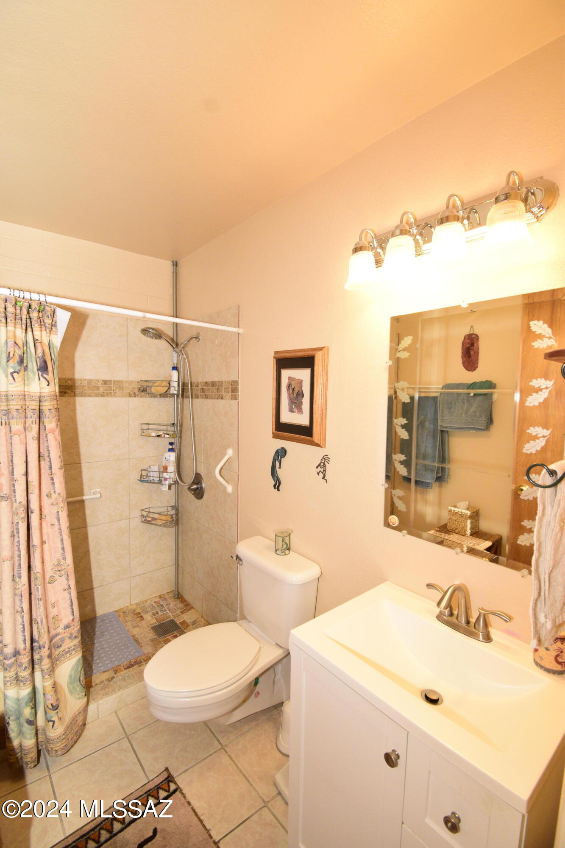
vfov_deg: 100.4
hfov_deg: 77.3
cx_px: 282
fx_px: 353
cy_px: 424
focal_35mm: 15
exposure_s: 1/60
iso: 800
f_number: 8
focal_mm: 10
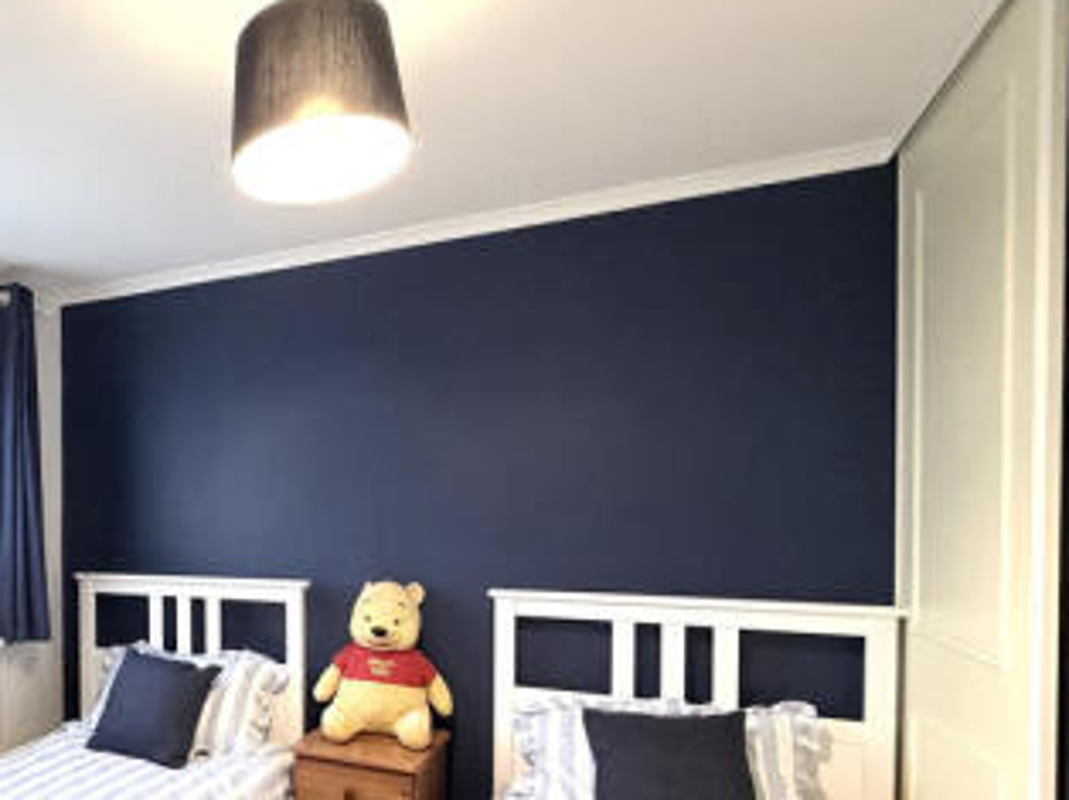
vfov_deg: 52.0
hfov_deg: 61.0
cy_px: 536
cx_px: 192
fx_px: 802
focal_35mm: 26
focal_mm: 2.22
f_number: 2.2
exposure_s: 1/50
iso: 400
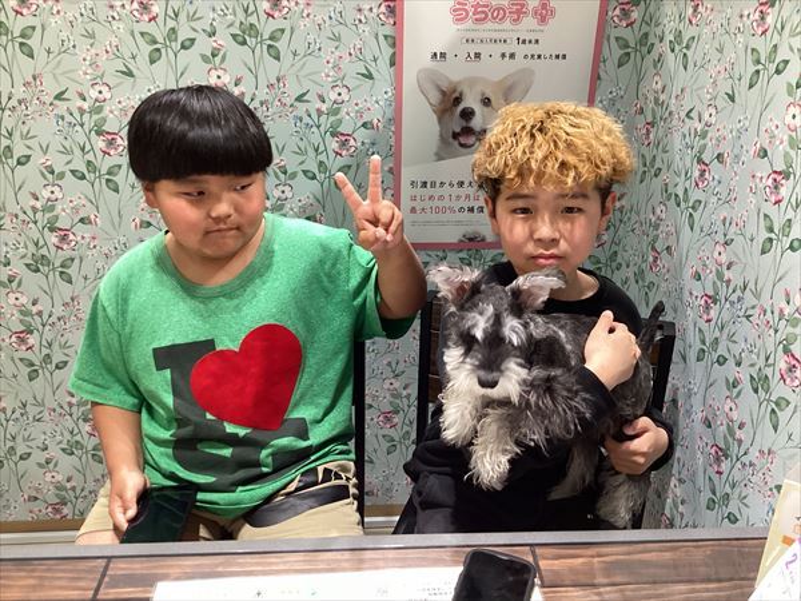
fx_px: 717
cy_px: 300
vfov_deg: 45.4
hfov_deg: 58.4
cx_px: 400
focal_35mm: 31
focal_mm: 3.3
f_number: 2.4
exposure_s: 1/60
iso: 200
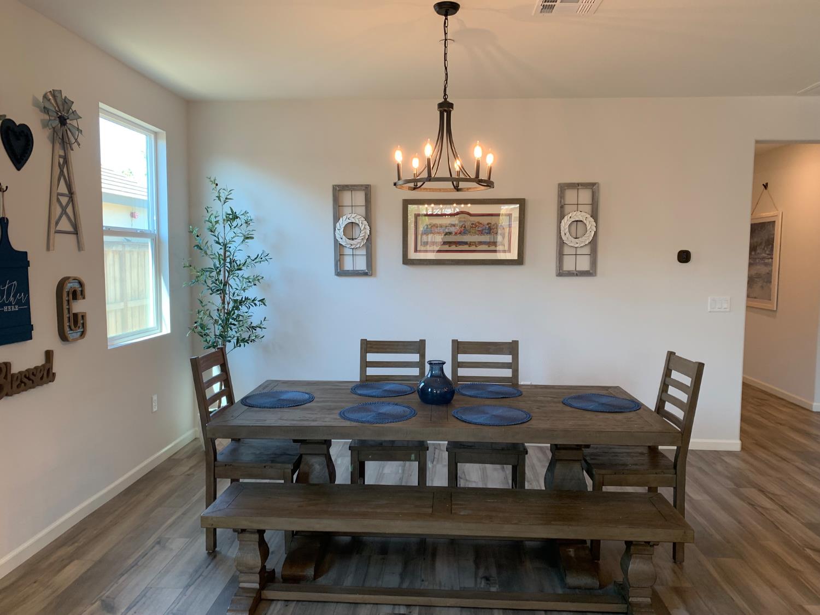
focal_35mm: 26
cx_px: 410
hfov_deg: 67.3
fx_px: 616
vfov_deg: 53.1
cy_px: 308
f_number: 1.8
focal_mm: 4.25
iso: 50
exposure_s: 1/60
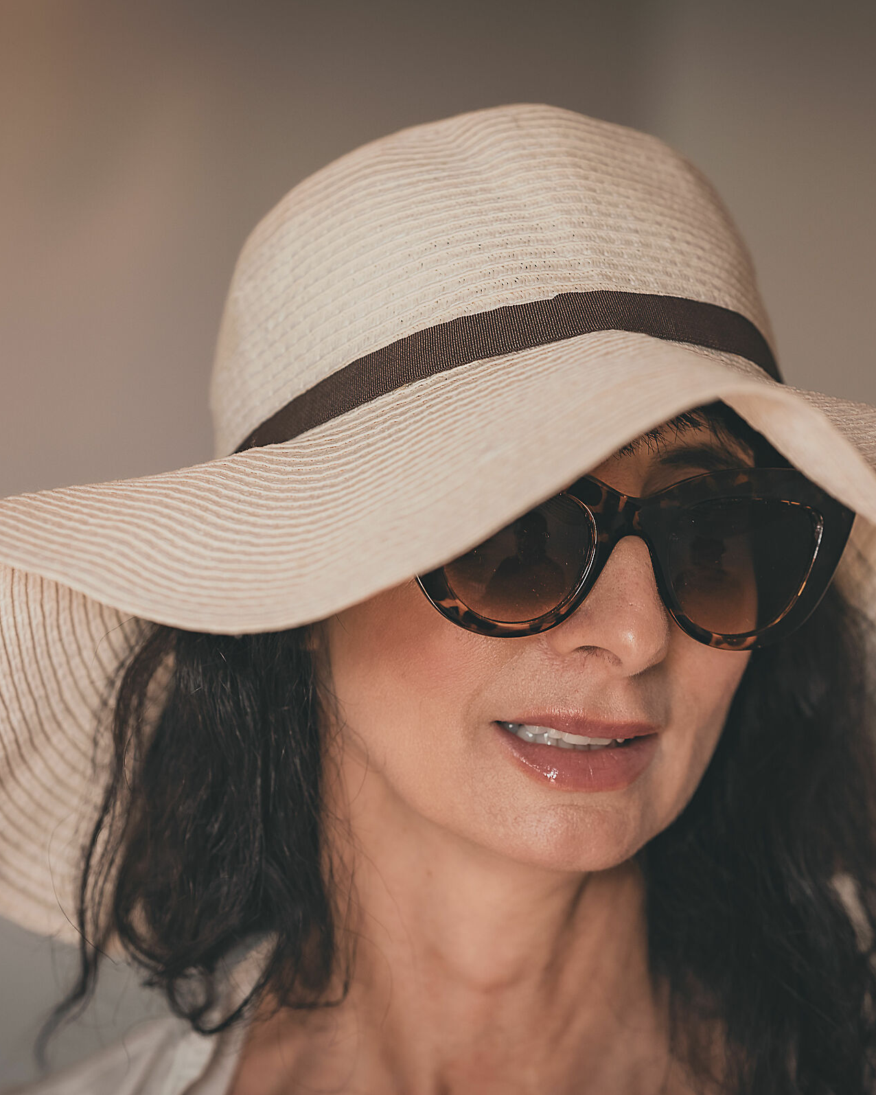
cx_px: 501
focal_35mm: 120
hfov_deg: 12.8
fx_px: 3889
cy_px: 548
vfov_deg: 16.0
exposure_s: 1/80
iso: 250
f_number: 2.8
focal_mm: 85
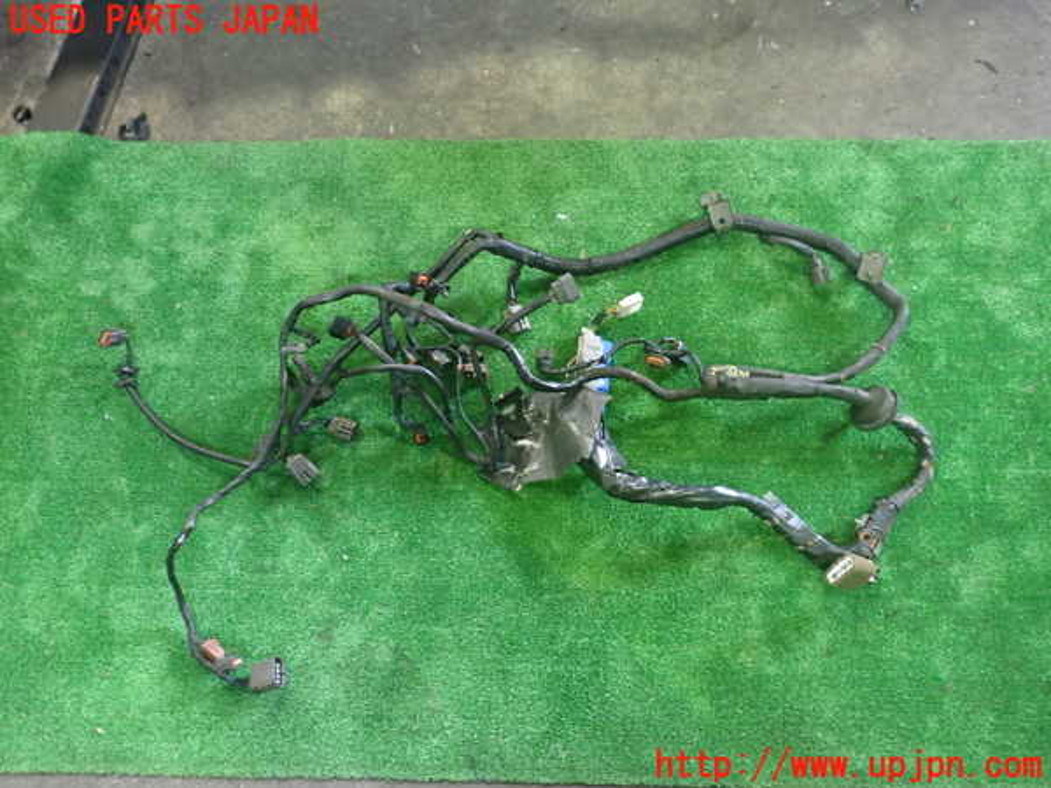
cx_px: 526
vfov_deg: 46.8
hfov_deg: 60.0
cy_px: 394
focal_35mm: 30
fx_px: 911
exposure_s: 1/30
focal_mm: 5.4
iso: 640
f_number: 2.3
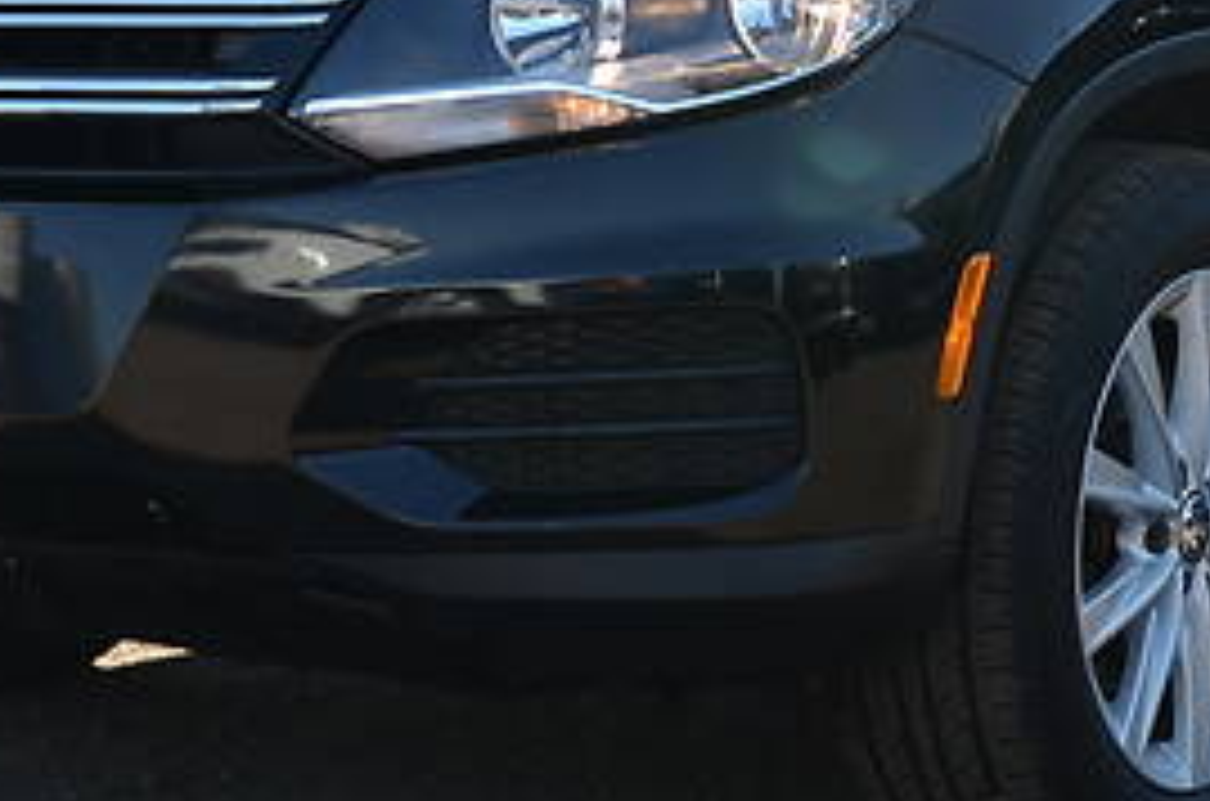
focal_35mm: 107
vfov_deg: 12.6
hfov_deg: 19.0
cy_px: -14
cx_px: 868
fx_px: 3588
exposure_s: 1/250
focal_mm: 24
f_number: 8
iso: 140
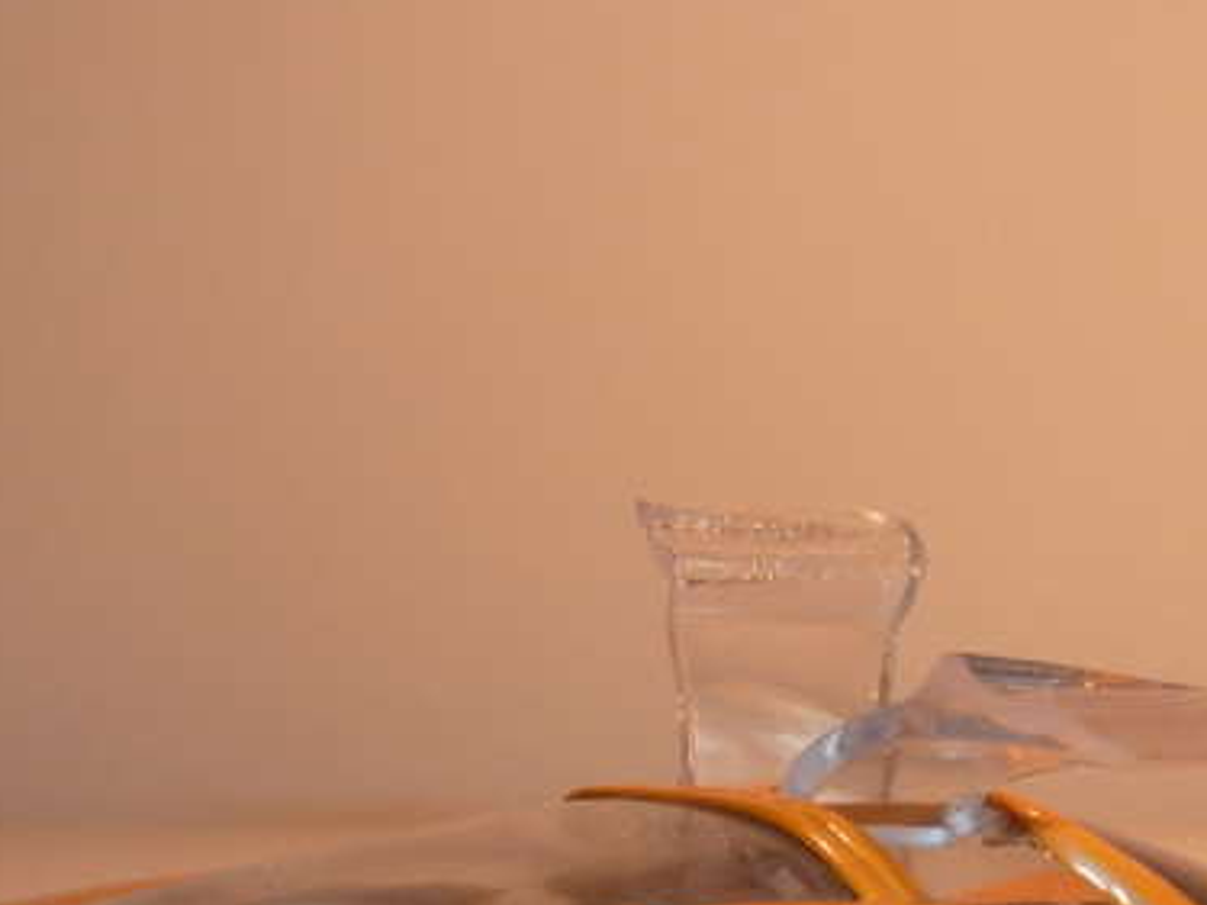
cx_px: 750
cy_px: 683
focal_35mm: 82
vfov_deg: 17.9
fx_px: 2858
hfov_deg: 23.8
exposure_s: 1/40
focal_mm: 4.4
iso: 100
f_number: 4
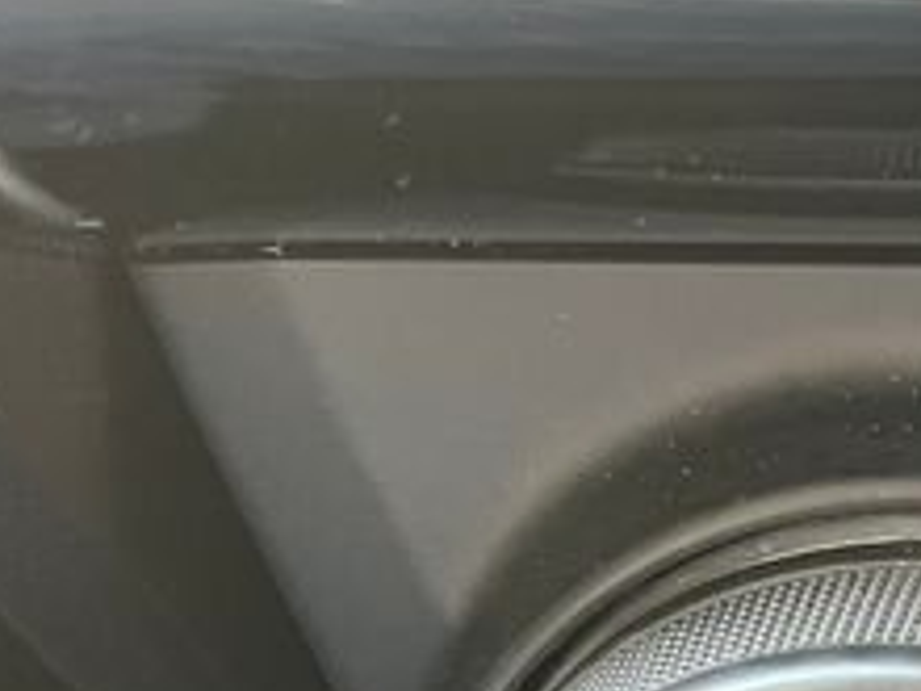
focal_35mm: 121
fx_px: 3219
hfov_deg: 12.9
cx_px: 2118
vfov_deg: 11.7
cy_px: 1018
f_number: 1.6
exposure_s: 1/60
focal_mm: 5.1
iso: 160
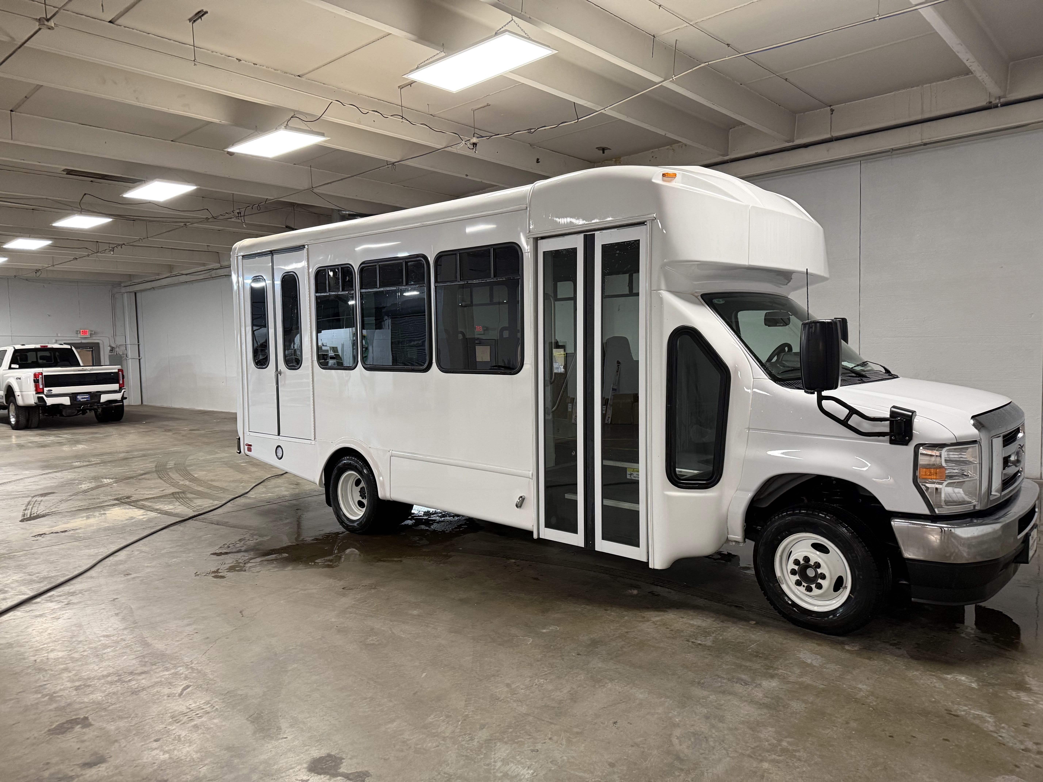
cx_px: 522
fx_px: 723
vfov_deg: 56.8
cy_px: 391
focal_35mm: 24
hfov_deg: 71.6
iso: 400
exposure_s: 1/60
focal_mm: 6.76
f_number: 1.78
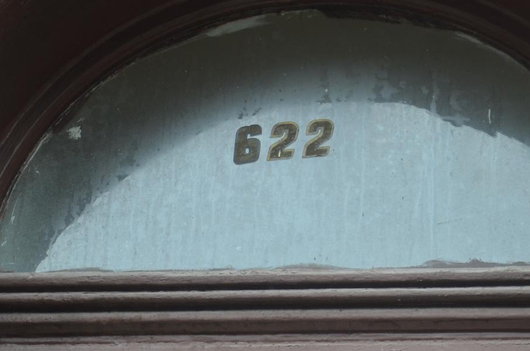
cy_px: 172
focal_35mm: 171
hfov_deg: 12.0
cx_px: 356
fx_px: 2513
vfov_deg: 8.0
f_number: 5
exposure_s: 1/60
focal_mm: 50
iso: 400
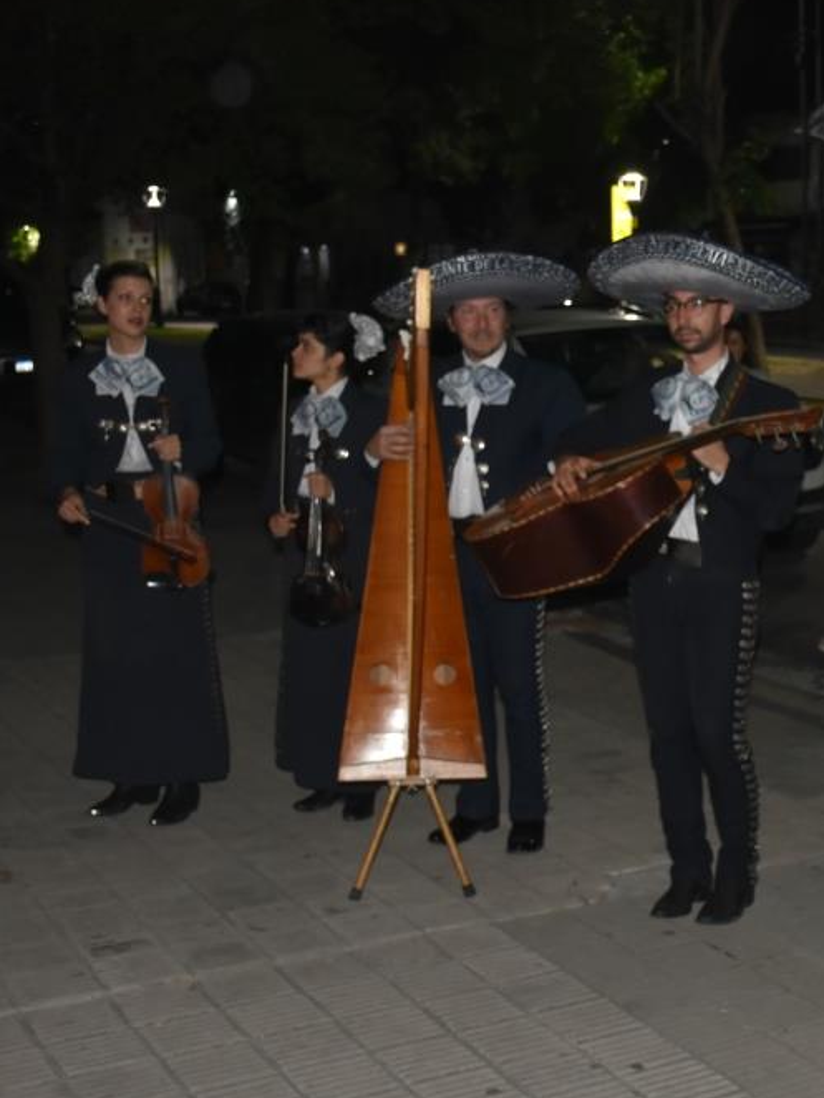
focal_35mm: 58
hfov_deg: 24.3
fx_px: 1840
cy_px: 543
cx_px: 781
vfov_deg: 33.2
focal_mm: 26
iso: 1250
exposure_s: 1/60
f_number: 5.6
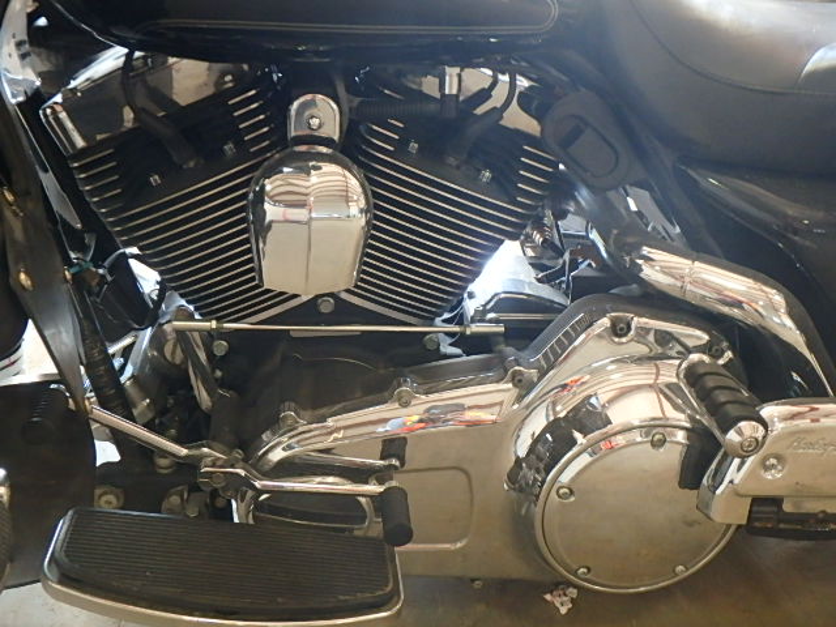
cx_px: 418
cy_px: 314
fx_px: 869
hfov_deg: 51.4
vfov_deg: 39.7
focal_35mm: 36
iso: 640
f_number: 5
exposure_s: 1/40
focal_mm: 6.4
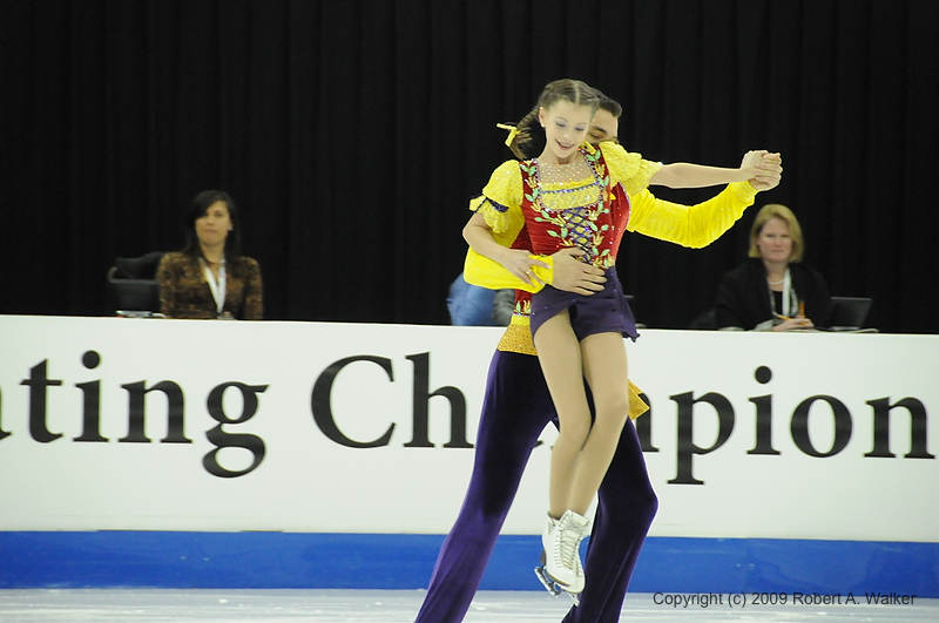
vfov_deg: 5.4
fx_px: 6642
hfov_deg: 8.1
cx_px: 470
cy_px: 312
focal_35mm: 255
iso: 3200
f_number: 5.6
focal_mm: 170
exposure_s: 1/500
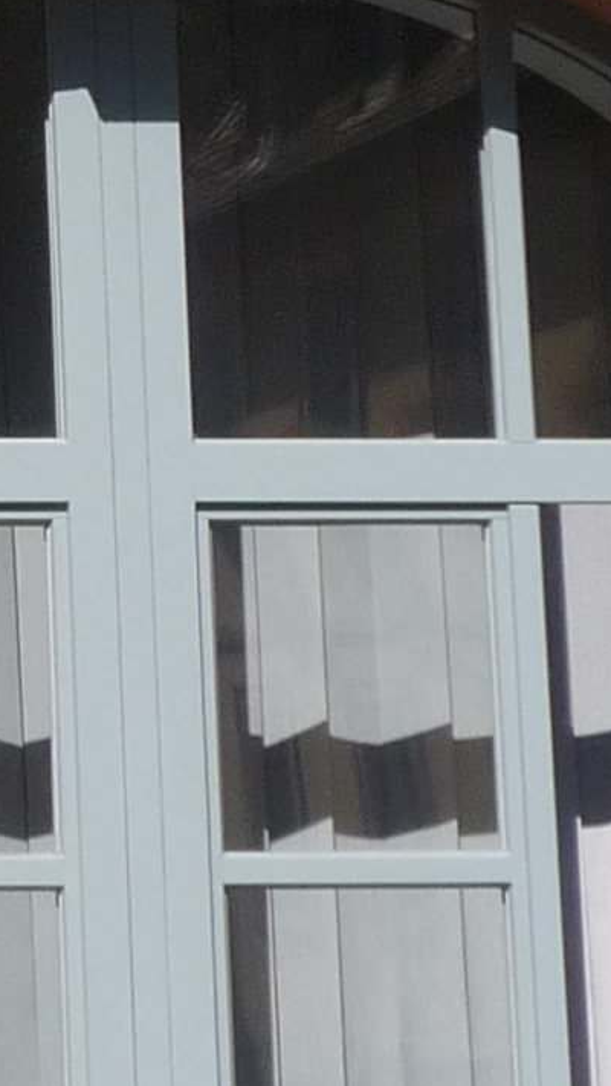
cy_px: 141
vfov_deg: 14.2
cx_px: -790
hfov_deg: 7.6
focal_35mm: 150
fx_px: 4320
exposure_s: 1/250
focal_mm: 5
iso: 100
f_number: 8
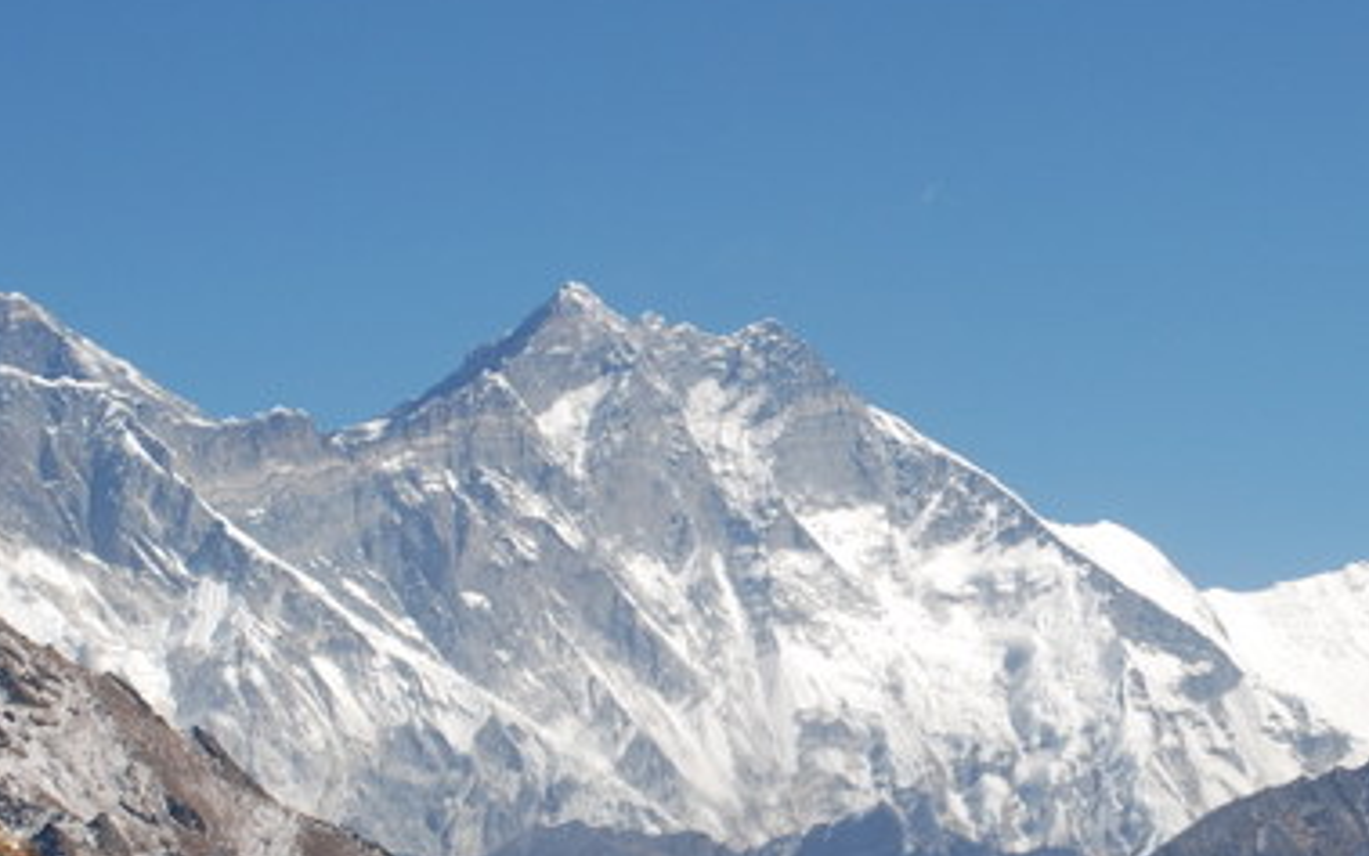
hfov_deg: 13.0
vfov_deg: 8.2
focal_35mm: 160
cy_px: 601
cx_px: 1131
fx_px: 5970
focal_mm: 44
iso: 100
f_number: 9
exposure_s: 1/250
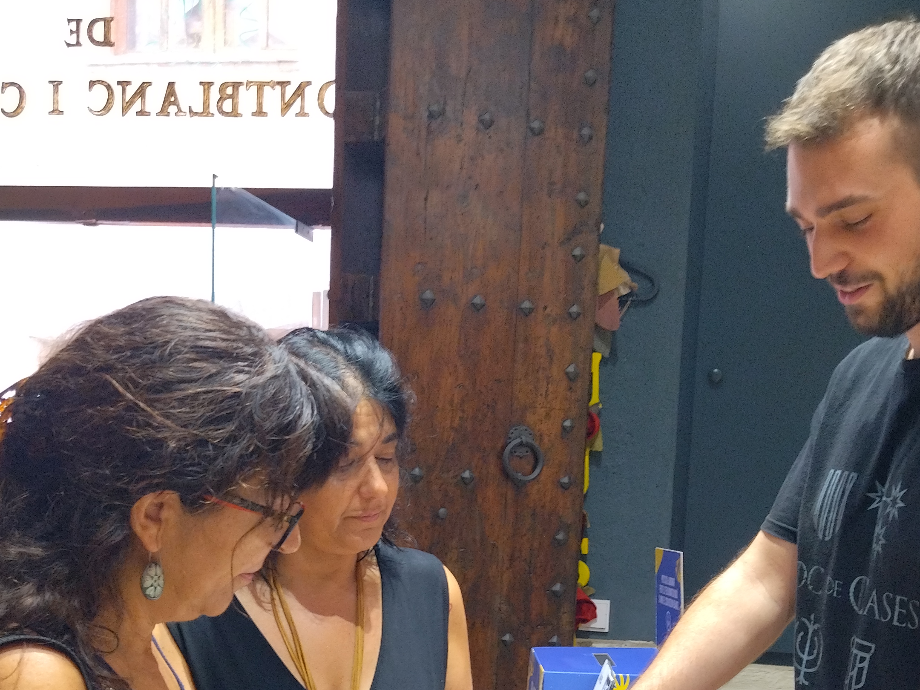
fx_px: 1329
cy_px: 631
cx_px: 499
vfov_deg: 27.9
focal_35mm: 50
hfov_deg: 38.2
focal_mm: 4.74
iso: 176
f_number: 1.79
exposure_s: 1/25
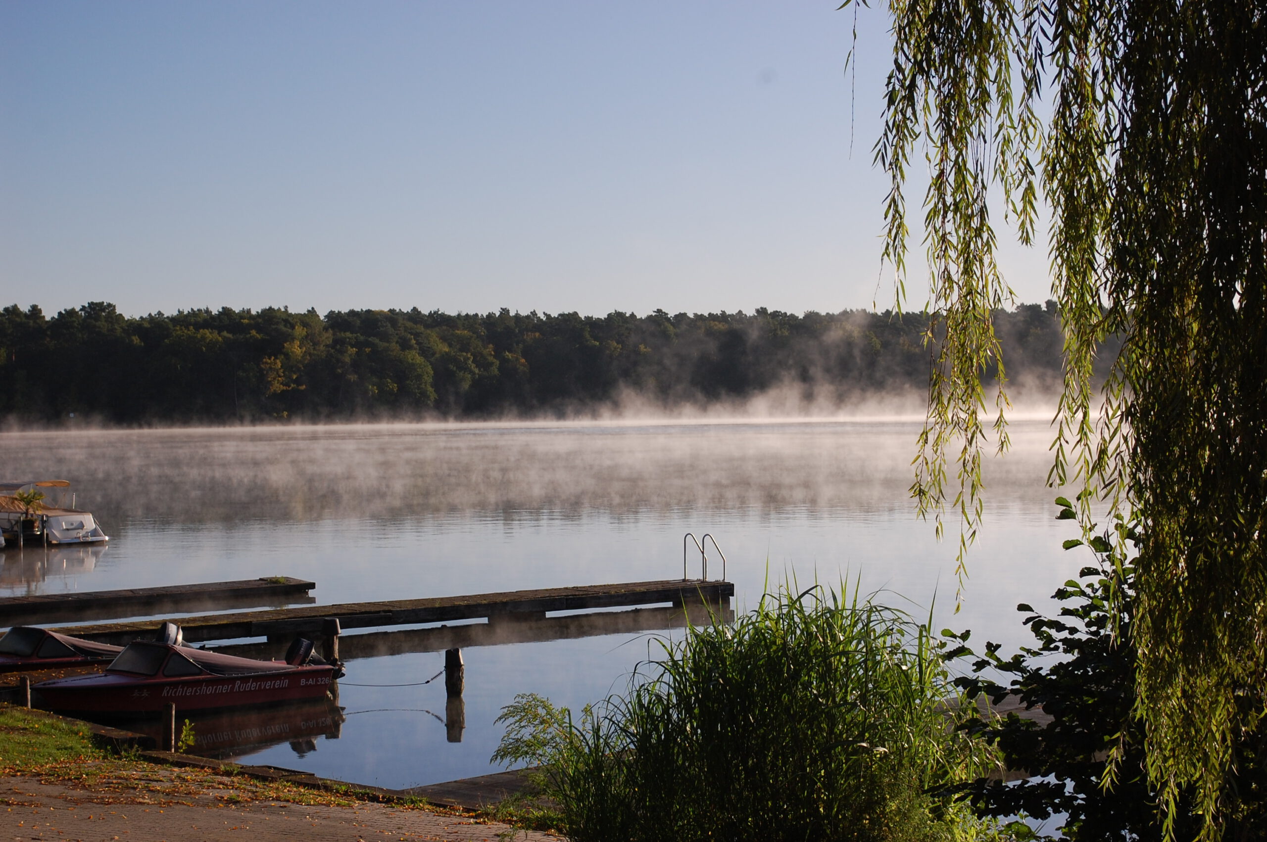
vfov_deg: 20.1
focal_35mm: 68
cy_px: 421
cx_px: 634
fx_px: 2373
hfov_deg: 29.9
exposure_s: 1/250
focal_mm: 45
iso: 200
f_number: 8
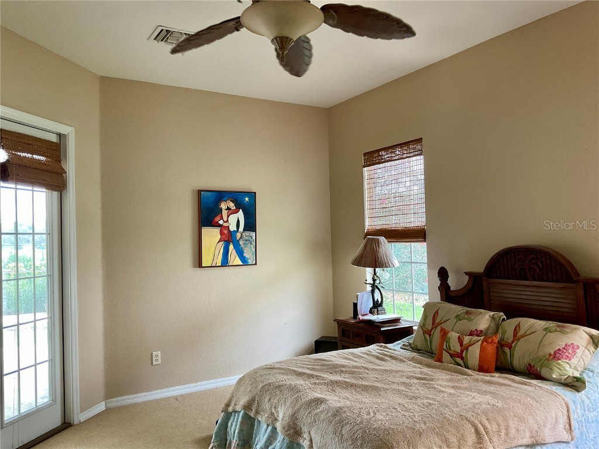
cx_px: 300
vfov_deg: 48.2
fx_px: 502
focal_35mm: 29
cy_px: 224
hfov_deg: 61.7
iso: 64
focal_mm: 3
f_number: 1.8
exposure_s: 1/50
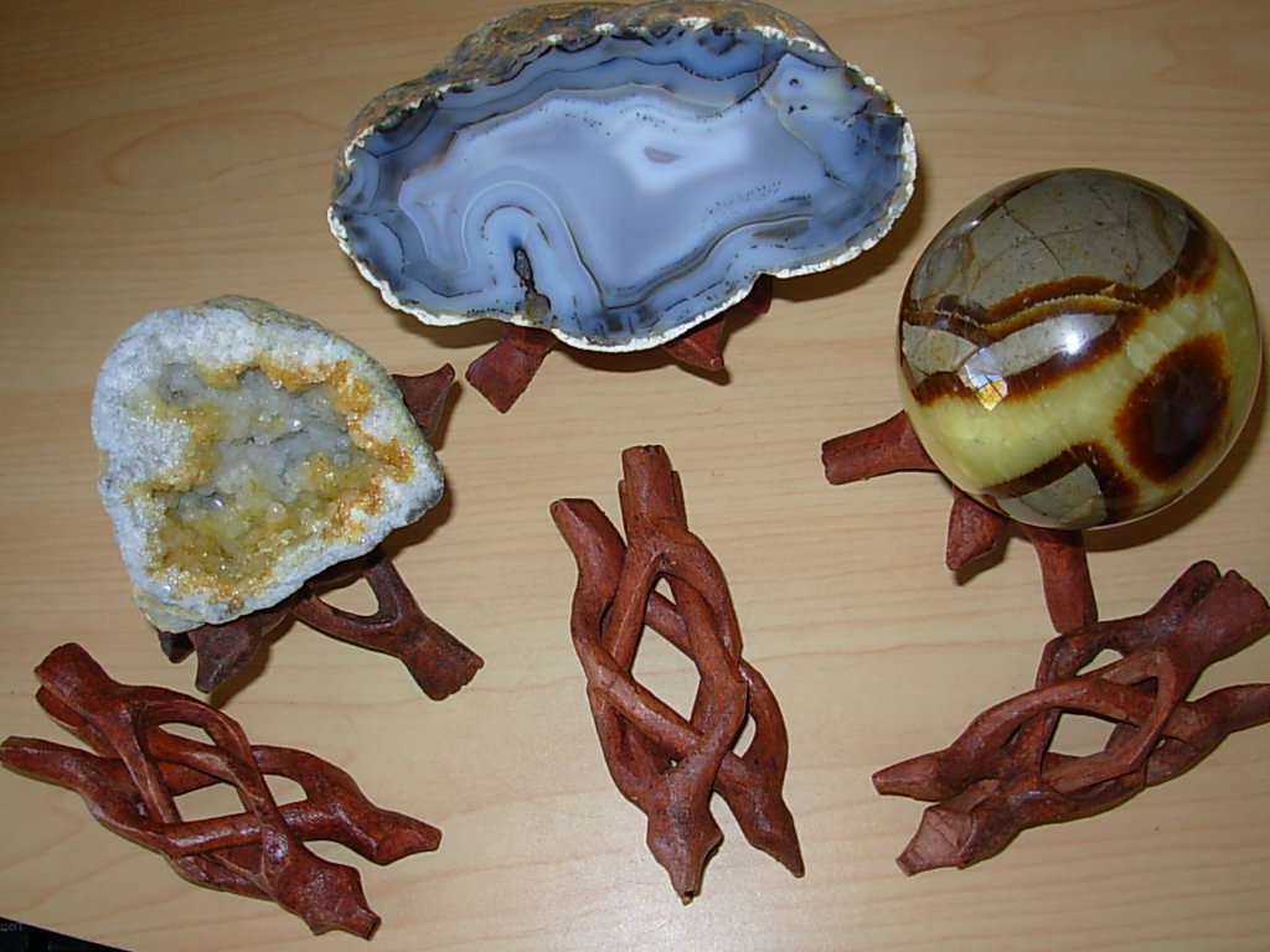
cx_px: 635
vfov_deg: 37.7
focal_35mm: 38
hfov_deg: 49.0
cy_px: 476
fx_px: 1394
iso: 50
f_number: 2.9
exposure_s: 1/32
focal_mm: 6.3
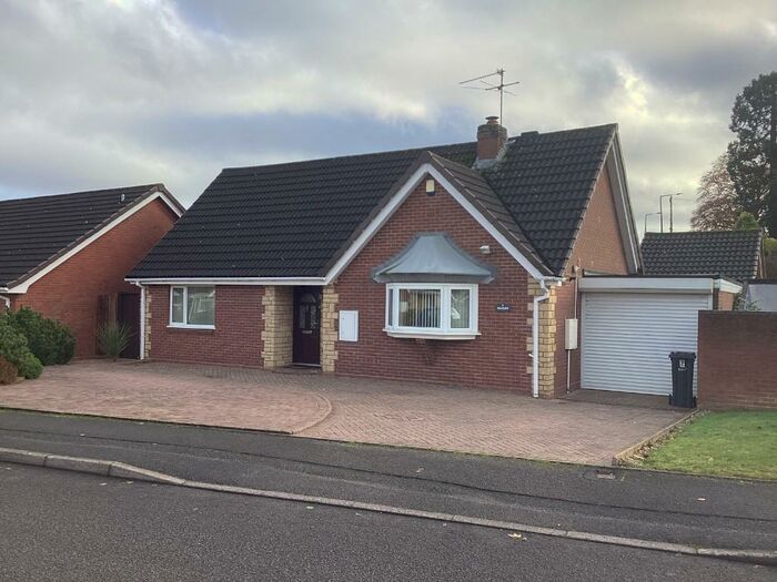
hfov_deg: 58.4
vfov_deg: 45.4
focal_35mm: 31
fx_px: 696
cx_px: 388
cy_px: 291
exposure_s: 1/627
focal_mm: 3.3
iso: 25
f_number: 2.4
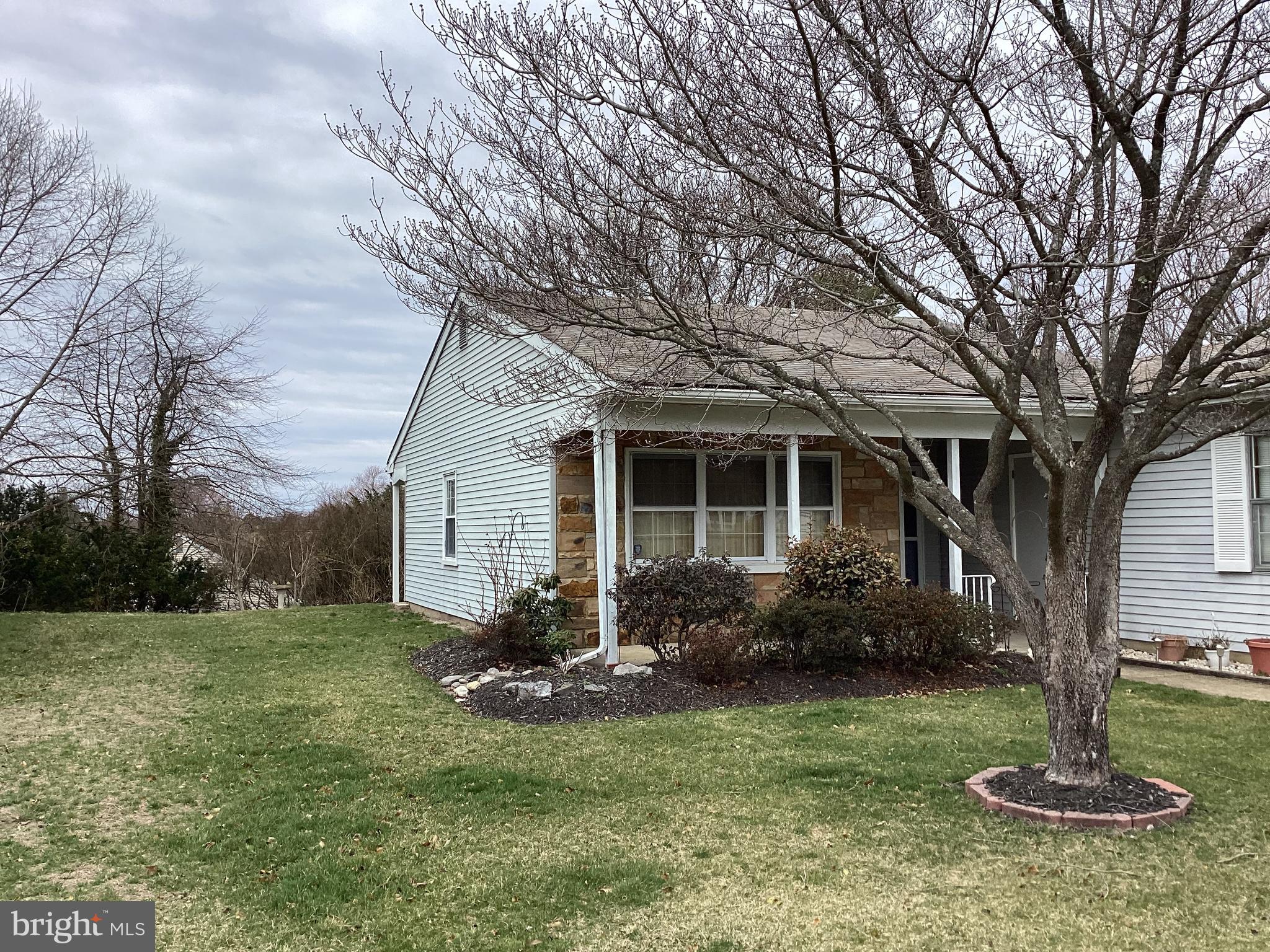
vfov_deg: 45.4
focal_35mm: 31
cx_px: 635
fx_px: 1137
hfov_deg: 58.4
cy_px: 476
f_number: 2.4
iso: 25
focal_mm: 3.3
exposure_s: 1/981
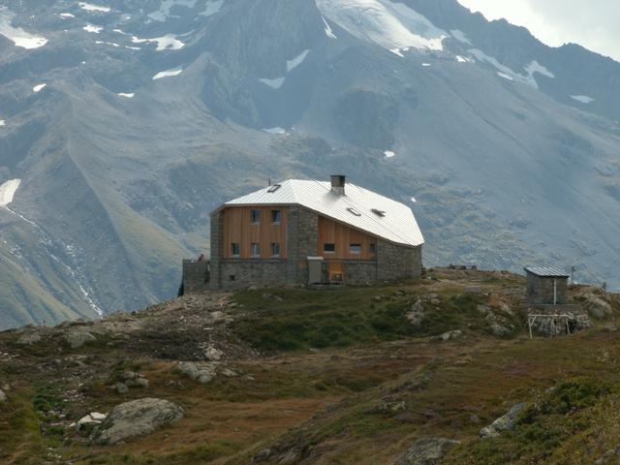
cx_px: 310
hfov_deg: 12.9
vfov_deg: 9.7
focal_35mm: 153
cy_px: 232
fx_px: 2740
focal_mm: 25.01
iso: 50
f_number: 7.1
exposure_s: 1/160
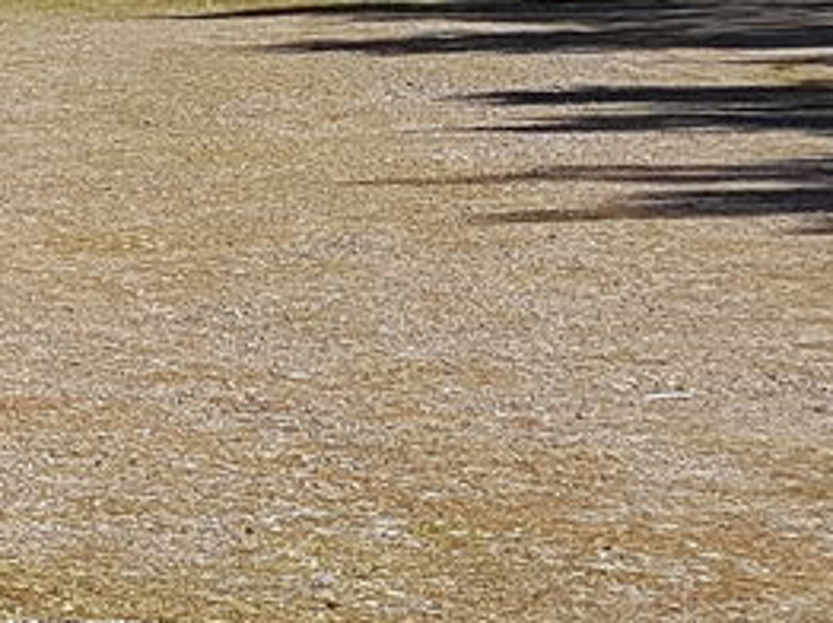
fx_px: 3438
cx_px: -1335
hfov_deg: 11.0
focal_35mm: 143
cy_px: 60
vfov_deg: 10.3
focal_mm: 4.2
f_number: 1.7
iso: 40
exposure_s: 1/1940
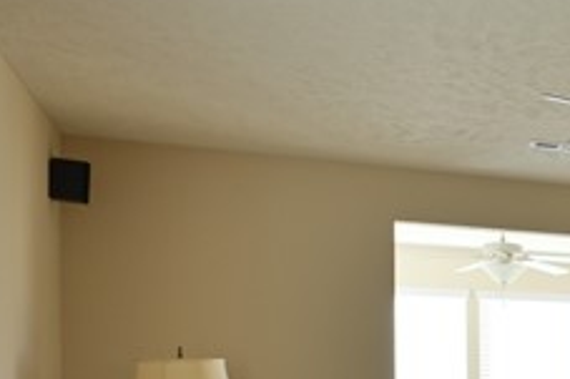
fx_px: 1060
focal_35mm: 67
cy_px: 409
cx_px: 989
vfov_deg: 19.5
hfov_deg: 21.4
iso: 400
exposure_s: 1/20
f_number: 9
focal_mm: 14
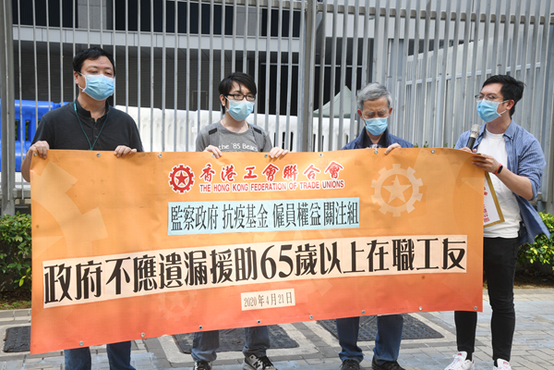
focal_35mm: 50
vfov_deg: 27.0
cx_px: 277
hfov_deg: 39.6
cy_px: 185
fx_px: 769
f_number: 20
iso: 400
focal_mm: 50
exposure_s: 1/125
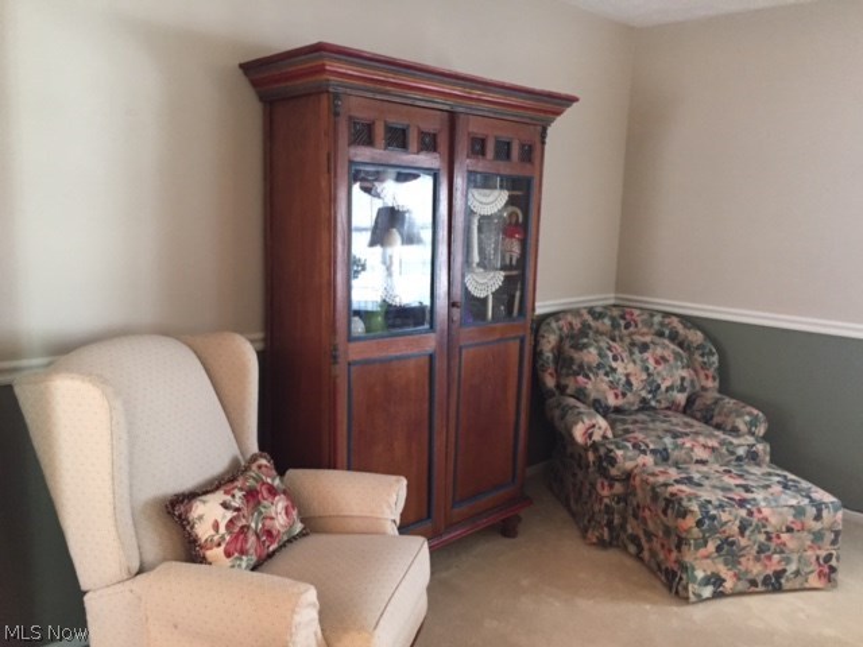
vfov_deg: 48.2
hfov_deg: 61.7
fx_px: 723
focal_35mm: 29
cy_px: 324
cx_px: 432
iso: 200
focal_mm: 4.15
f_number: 2.2
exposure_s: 1/30
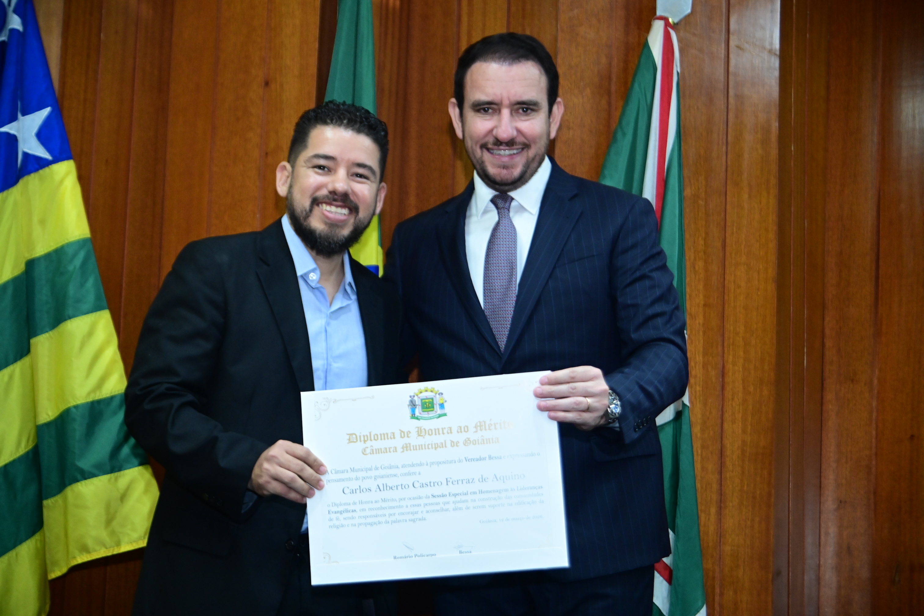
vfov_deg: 19.5
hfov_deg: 28.8
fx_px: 1797
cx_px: 462
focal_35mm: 70
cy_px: 308
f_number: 5.6
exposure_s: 1/125
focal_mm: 70
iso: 3200
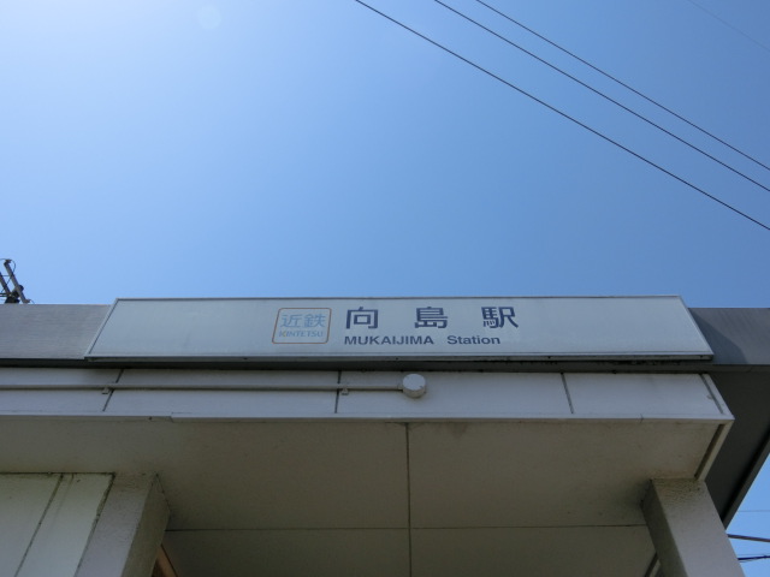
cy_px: 288
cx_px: 385
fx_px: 645
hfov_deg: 61.7
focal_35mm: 29
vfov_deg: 48.2
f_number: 7.4
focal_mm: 5.2
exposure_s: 1/400
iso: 80
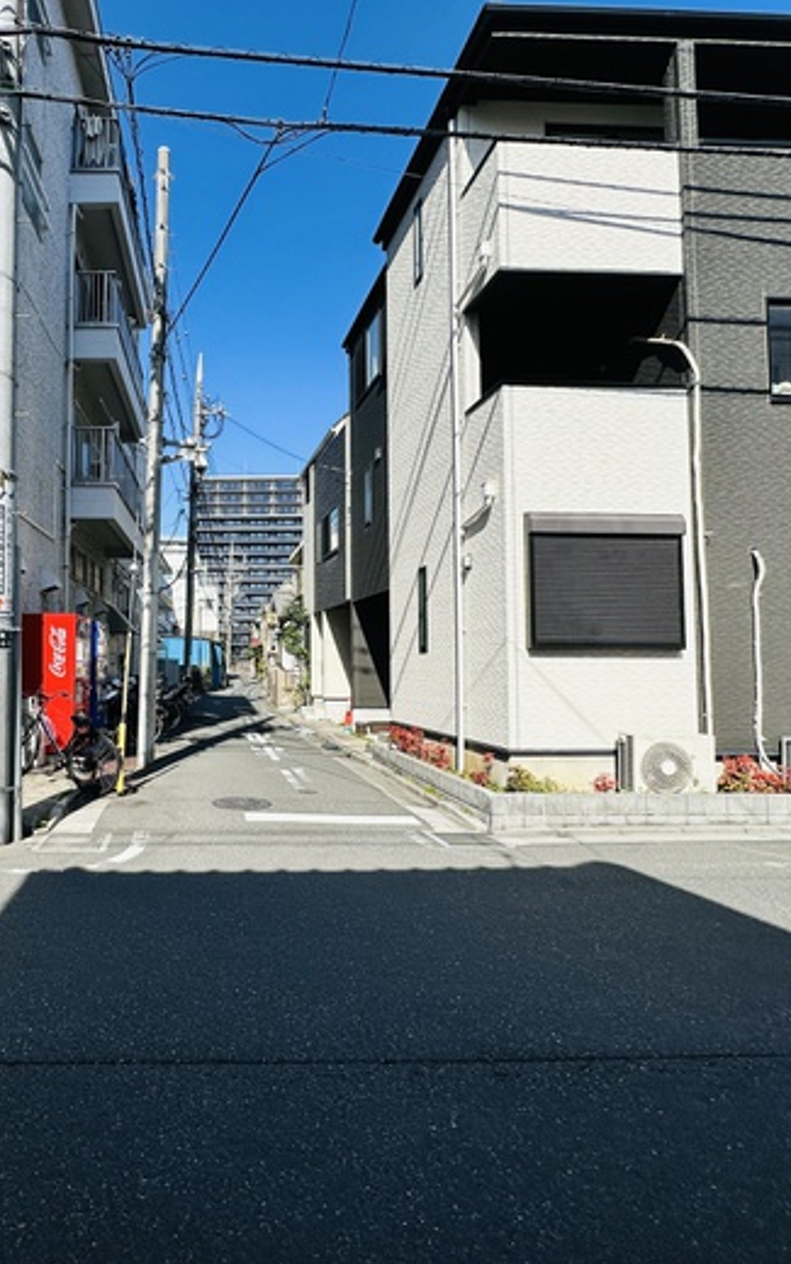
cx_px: 192
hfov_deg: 56.6
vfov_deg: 85.0
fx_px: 689
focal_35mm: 20
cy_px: 630
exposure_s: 1/2174
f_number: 2.2
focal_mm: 2.22
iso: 40
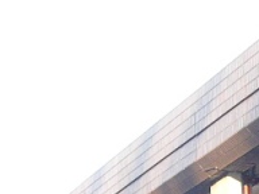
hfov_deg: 10.6
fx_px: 1399
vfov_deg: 7.9
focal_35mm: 187
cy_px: 197
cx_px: 65
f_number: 2.8
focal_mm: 5.8
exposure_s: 1/125
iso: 100
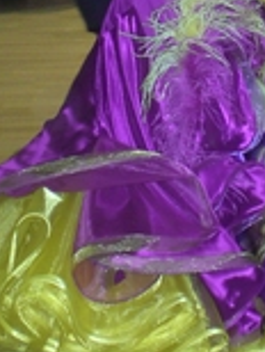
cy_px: -89
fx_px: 1130
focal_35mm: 111
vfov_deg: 16.8
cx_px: 263
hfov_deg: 13.2
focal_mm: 6.3
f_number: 3.1
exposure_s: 1/60
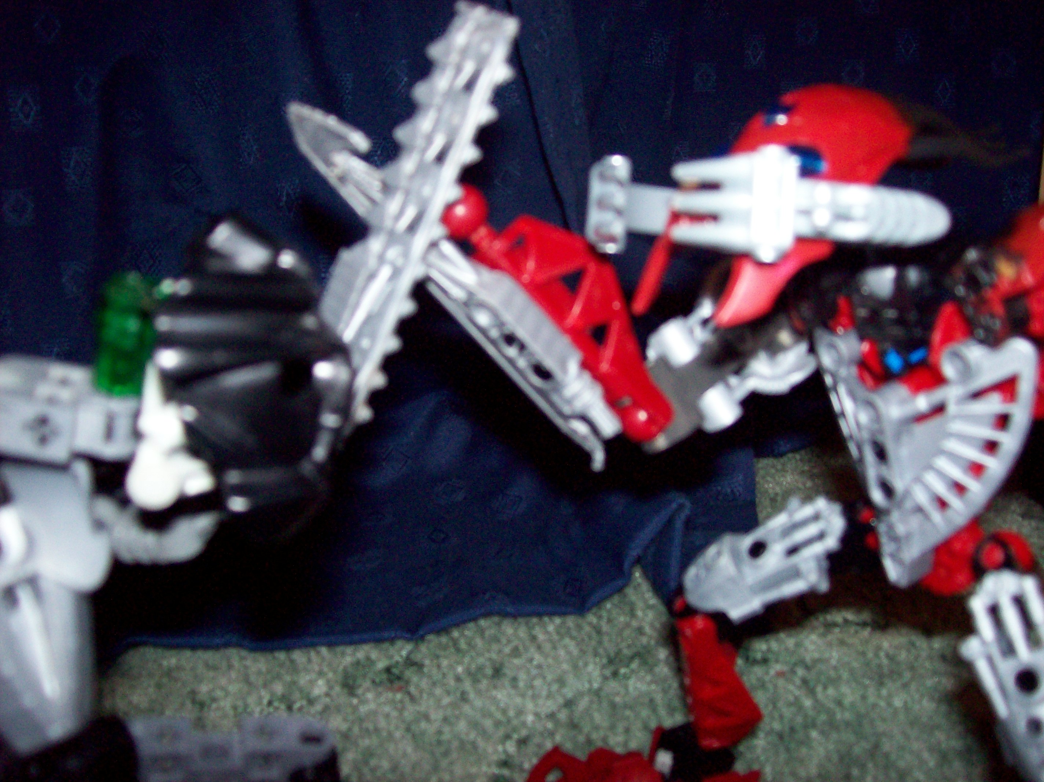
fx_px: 1085
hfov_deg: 51.4
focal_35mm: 36
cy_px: 391
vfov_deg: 39.6
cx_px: 522
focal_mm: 6
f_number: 2.7
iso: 140
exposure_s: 1/64
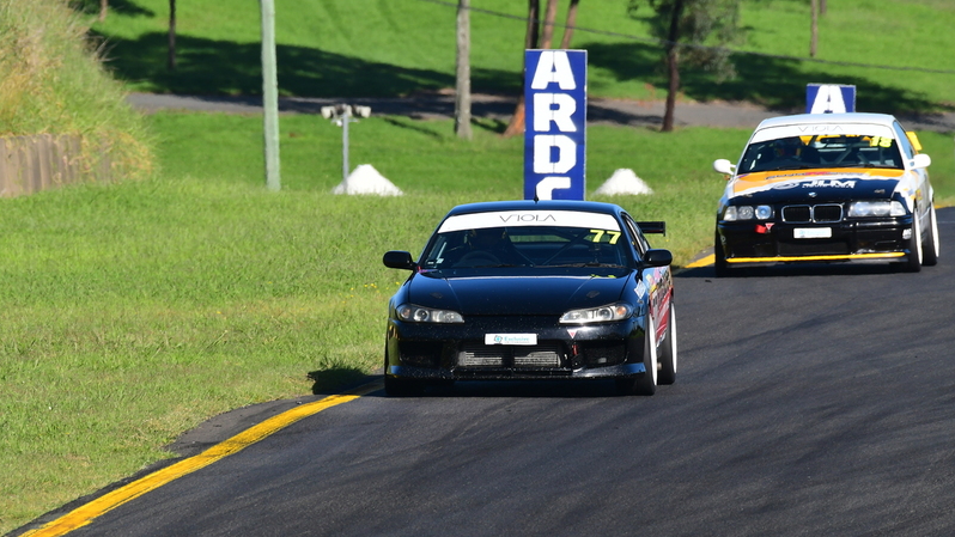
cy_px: 253
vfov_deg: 1.7
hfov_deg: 3.0
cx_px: 478
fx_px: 17955
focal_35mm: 709
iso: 500
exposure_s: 1/640
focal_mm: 450
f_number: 11
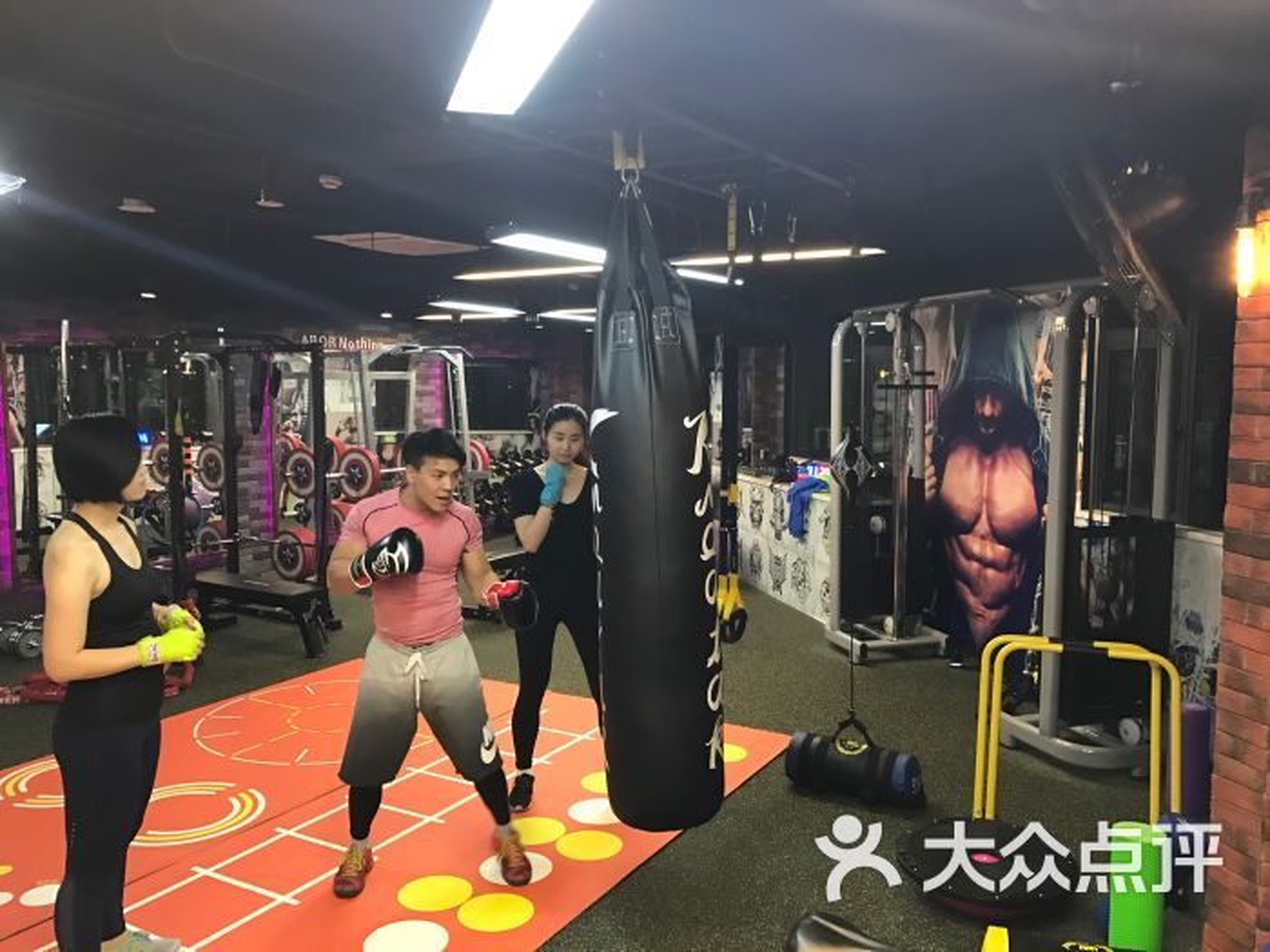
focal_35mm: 28
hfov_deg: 63.4
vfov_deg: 49.7
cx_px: 635
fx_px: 1027
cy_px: 476
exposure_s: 1/17
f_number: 1.8
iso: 80
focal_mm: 3.99
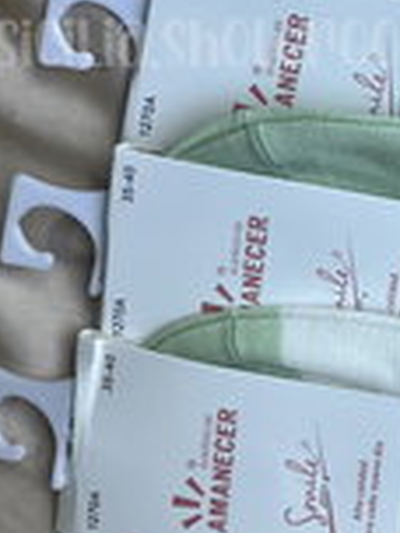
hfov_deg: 14.8
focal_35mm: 91
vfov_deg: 21.0
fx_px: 1402
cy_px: 33
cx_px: 639
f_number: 1.6
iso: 32
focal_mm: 5.1
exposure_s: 1/122
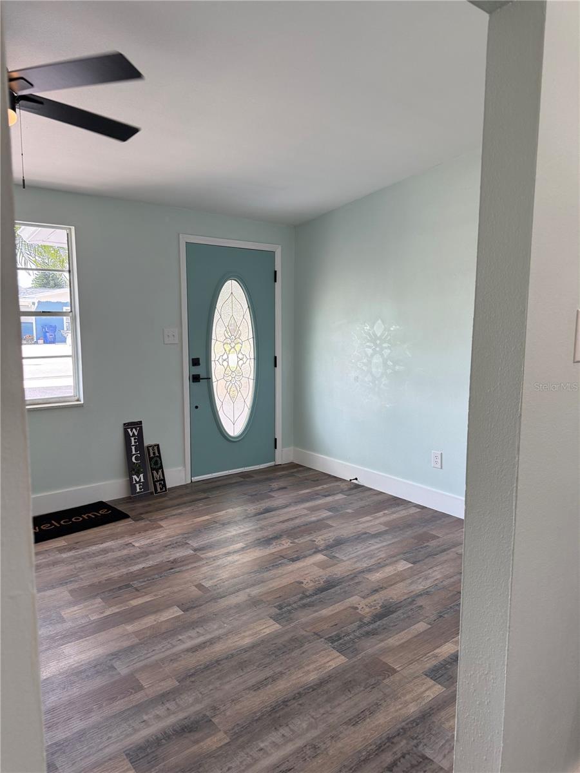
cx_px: 290
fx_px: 536
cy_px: 386
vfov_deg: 71.6
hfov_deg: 56.8
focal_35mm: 24
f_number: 1.78
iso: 160
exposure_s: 1/191
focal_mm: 6.76
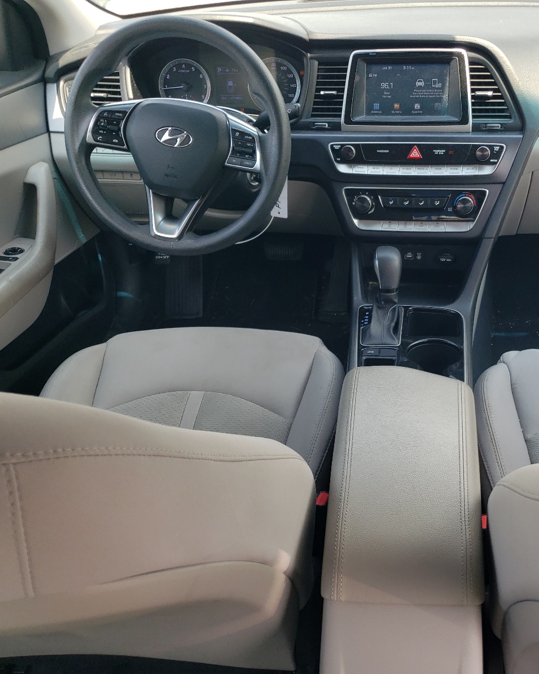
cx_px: 380
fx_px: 678
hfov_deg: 42.5
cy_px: 338
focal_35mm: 34
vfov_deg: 52.8
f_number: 1.5
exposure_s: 1/370
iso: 50
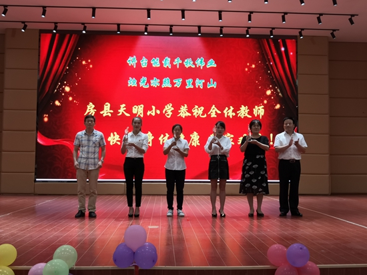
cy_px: 138
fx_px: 414
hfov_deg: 47.8
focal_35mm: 39
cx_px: 184
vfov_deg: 36.8
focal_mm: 3.95
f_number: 1.8
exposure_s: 1/50
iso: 64
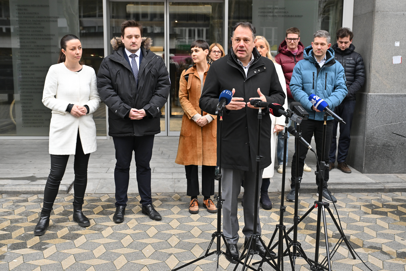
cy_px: 136
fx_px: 440
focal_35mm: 39
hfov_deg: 49.6
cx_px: 203
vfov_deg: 34.2
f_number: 5.6
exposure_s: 1/200
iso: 1250
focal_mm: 39
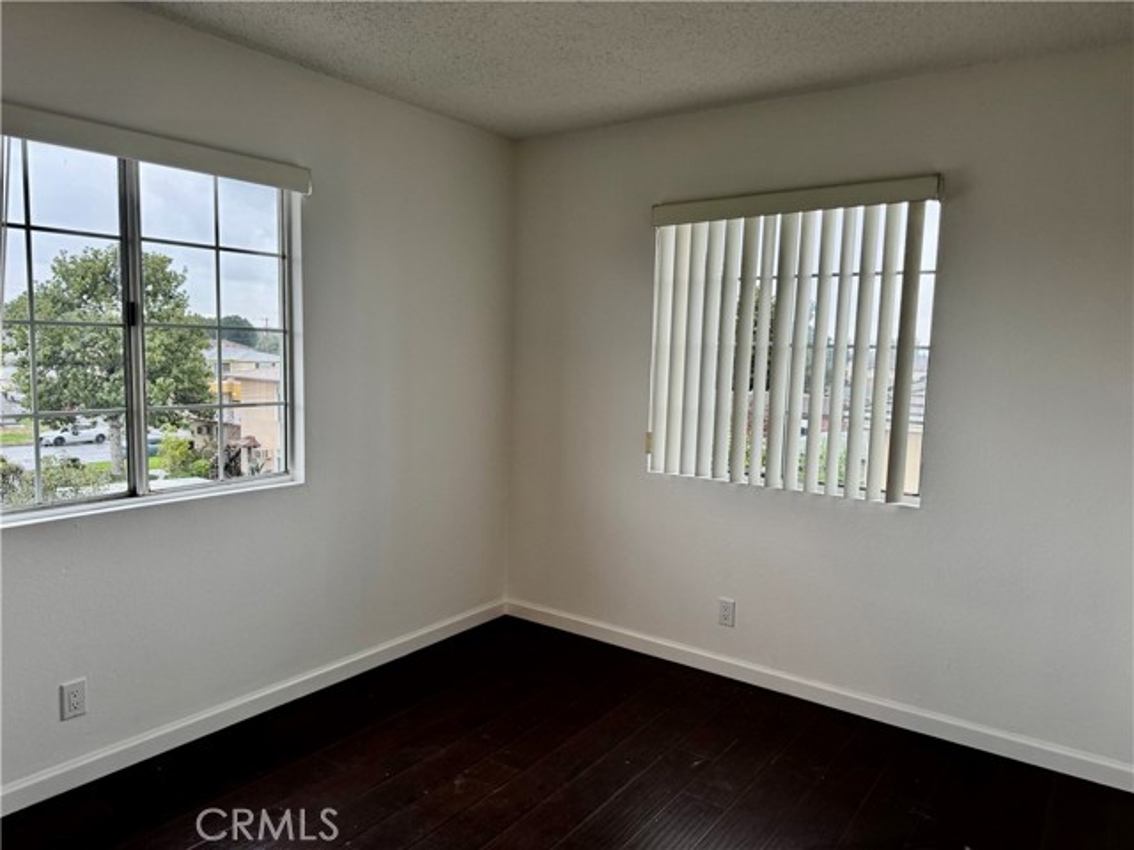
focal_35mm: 24
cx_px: 567
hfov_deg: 71.6
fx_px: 786
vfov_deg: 56.8
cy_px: 425
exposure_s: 1/60
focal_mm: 6.76
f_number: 1.78
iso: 160
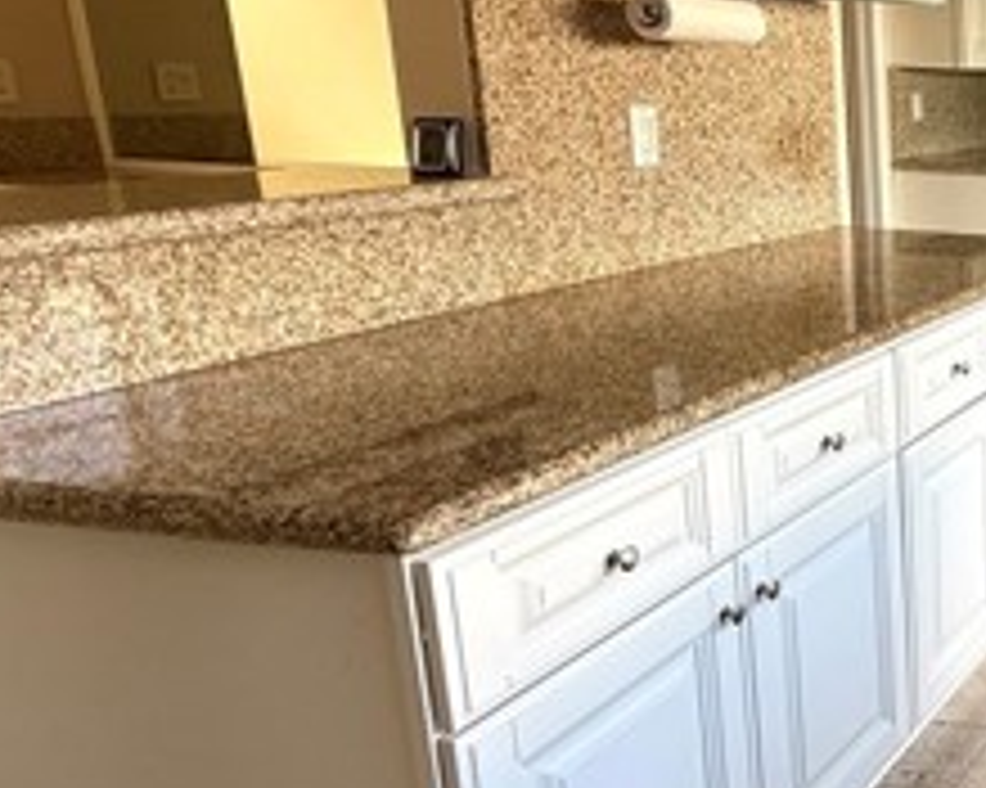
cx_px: 1355
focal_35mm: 40
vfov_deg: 37.3
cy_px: 347
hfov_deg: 31.7
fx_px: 1167
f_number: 2.2
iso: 64
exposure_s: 1/99
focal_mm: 2.22
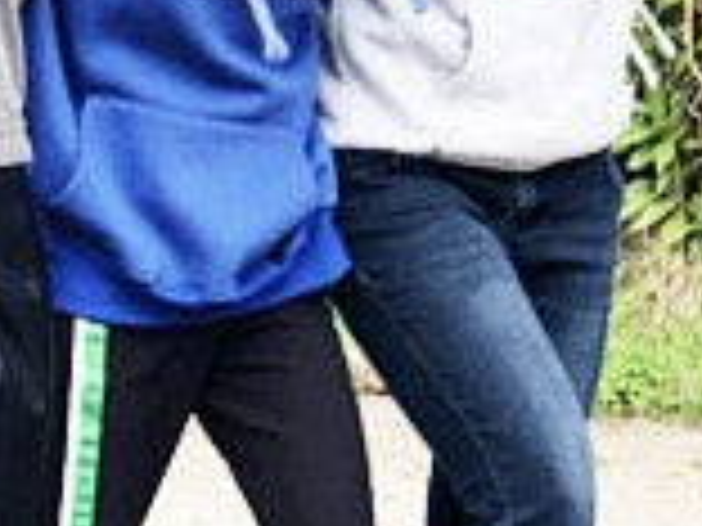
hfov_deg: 7.4
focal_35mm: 267
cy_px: 279
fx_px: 5415
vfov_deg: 5.6
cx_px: -76
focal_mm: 6
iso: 16
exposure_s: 1/197
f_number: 2.4
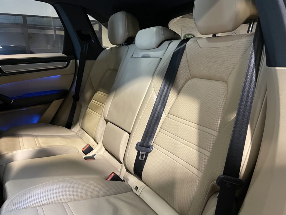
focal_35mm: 26
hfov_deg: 67.3
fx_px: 215
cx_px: 143
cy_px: 108
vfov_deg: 53.1
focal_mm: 4.2
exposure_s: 1/33
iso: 640
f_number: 1.6
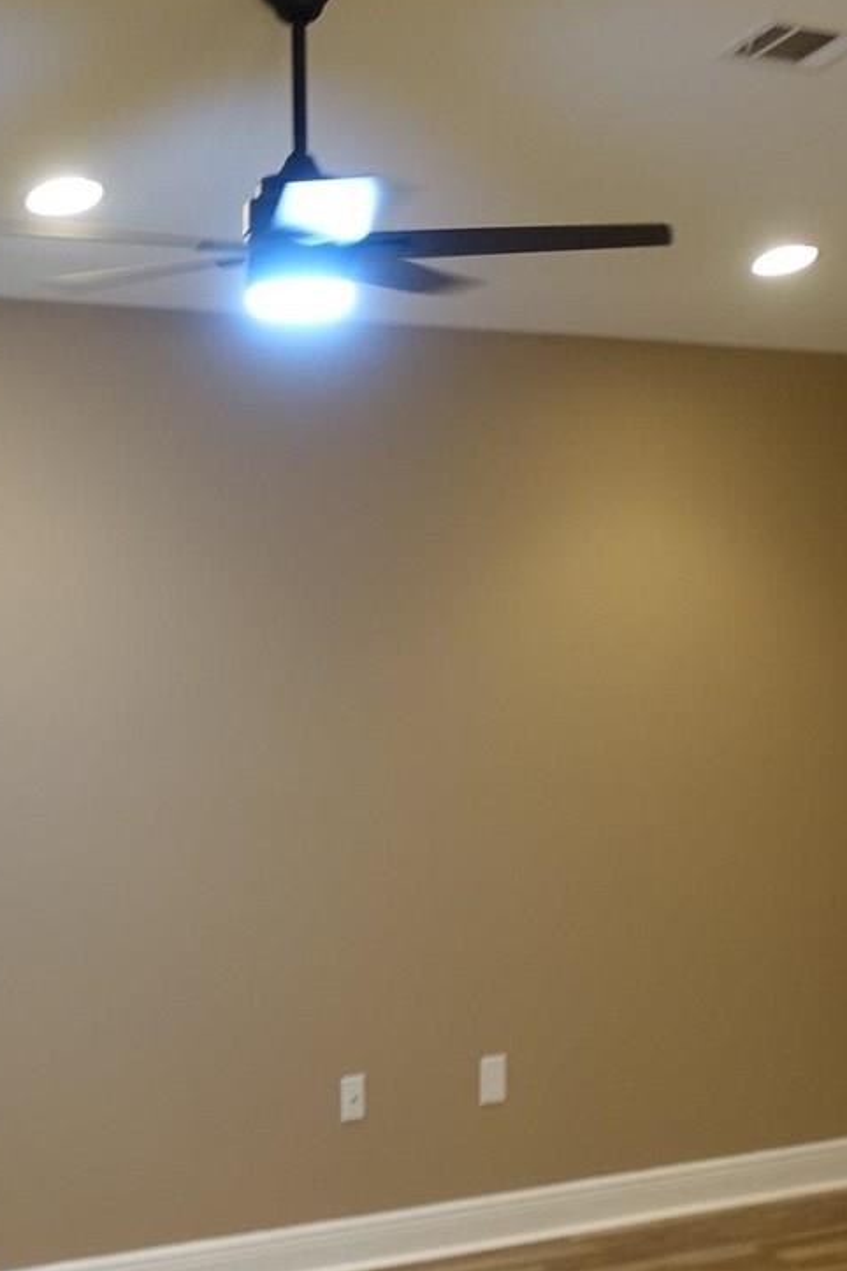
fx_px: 2400
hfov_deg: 19.9
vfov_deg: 29.6
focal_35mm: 68
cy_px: 702
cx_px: 257
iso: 400
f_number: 1.8
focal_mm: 8.8
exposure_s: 1/60
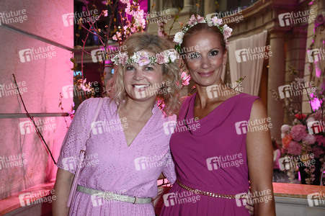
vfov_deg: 28.0
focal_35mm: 48
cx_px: 162
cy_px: 108
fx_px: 433
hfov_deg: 41.1
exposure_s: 1/100
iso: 2500
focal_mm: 48
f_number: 5.6
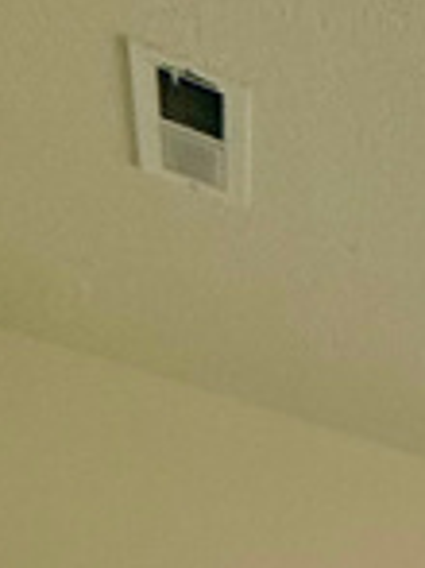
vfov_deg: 13.9
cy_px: 1468
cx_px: 1059
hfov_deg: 13.6
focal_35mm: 73
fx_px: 1197
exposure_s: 1/120
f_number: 2.2
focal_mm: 2.22
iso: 80
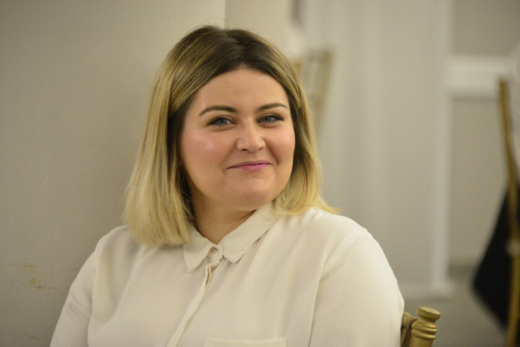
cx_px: 260
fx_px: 4333
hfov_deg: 6.9
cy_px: 174
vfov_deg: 4.6
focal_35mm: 300
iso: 5600
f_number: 5.6
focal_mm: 300
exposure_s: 1/125
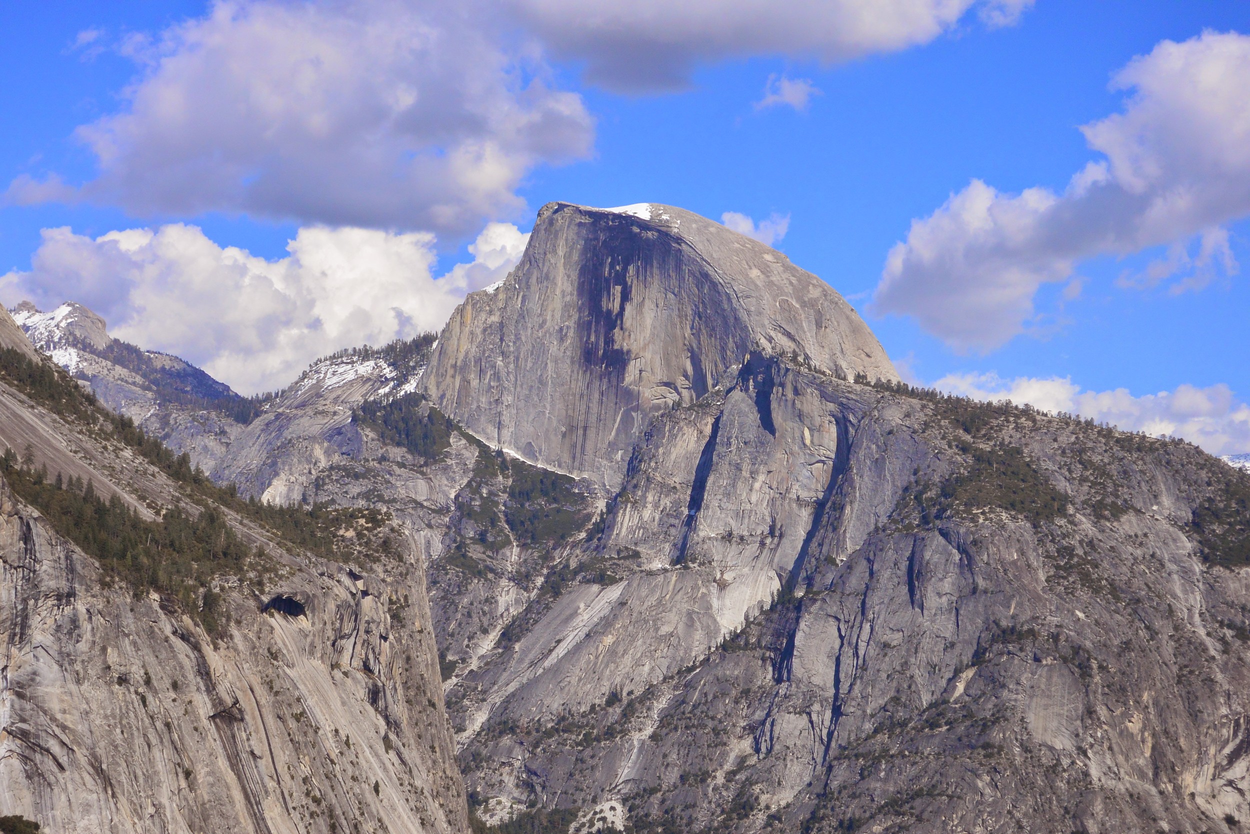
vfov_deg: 16.9
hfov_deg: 25.1
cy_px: 417
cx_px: 625
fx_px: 2812
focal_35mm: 81
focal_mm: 30
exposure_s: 1/1250
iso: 160
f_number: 5.6
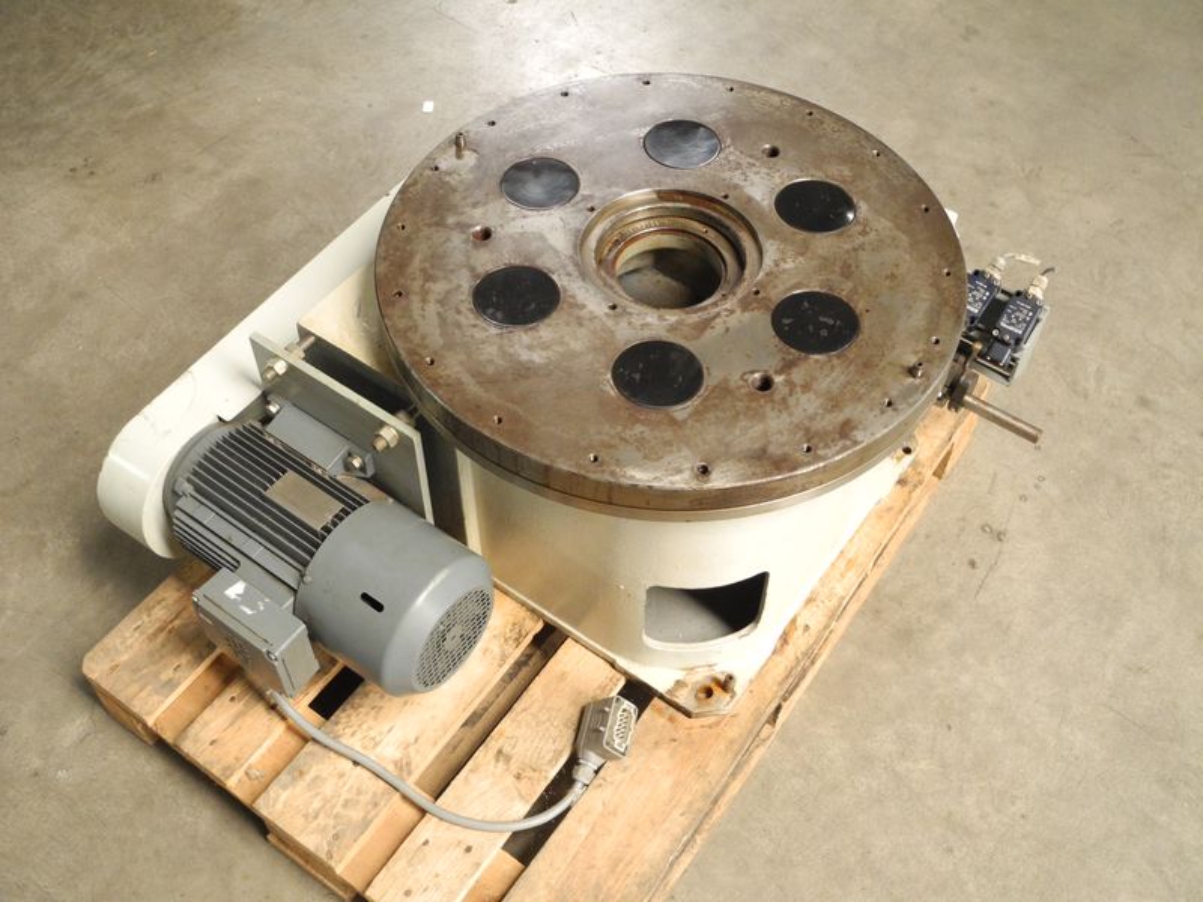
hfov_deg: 49.0
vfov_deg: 37.7
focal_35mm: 38
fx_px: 1321
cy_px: 451
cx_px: 602
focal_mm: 8.1
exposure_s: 1/23.6
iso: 400
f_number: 3.2
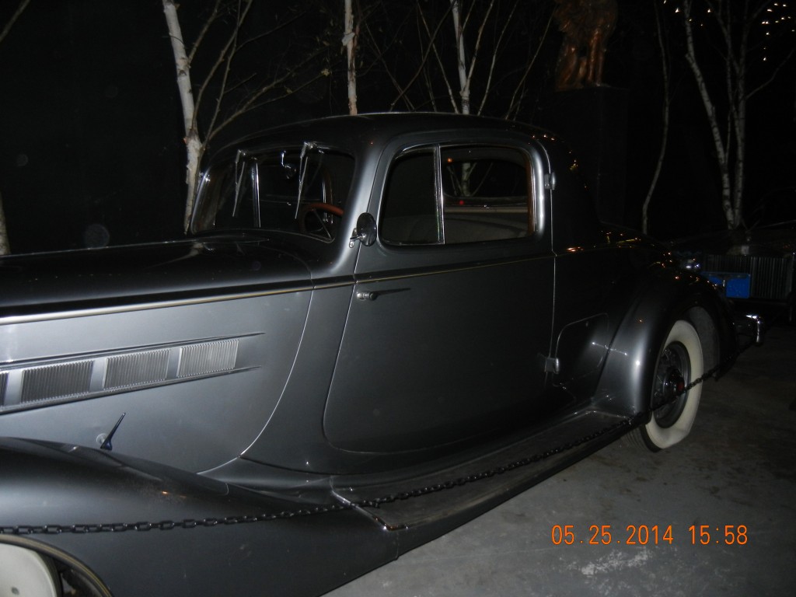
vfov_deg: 46.8
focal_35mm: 30
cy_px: 298
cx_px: 398
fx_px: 690
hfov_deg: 60.0
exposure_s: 1/30
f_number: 3.5
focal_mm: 5.4
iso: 400
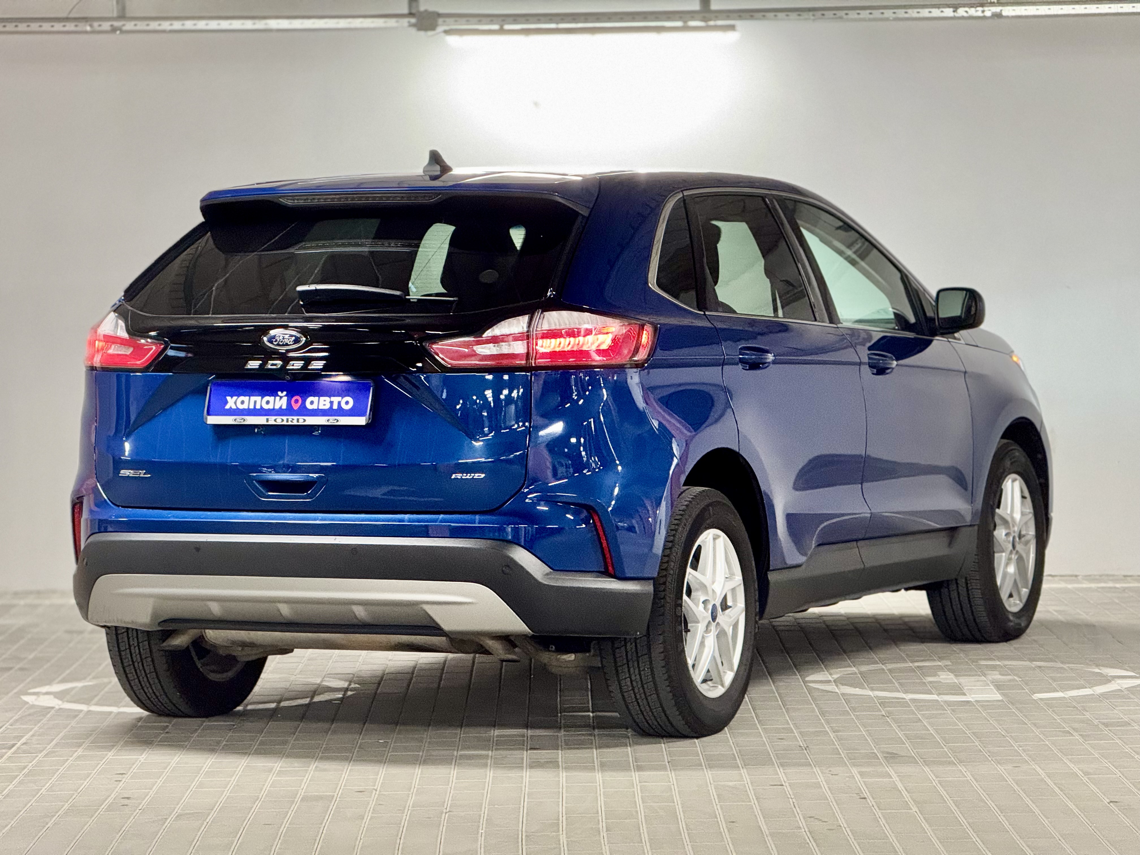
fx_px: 3952
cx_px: 570
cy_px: 428
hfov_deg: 16.4
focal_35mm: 120
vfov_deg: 12.3
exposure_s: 1/55
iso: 500
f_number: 2.8
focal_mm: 15.66
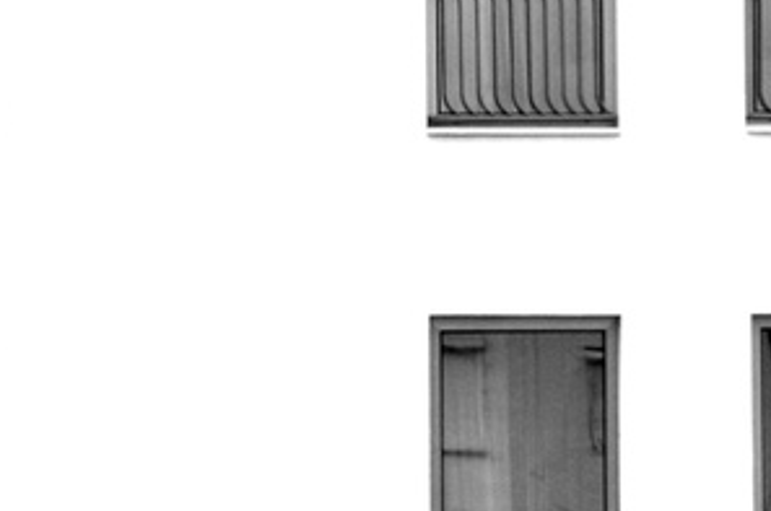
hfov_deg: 6.0
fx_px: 7334
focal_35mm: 343
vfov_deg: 4.0
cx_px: 335
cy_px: -34
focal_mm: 68
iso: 200
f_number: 5.6
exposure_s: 1/125
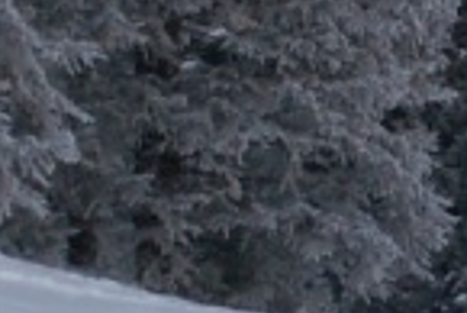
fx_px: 3337
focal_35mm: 257
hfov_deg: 7.9
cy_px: 177
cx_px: 548
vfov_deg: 5.4
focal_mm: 5.86
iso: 50
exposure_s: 1/160
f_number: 6.3
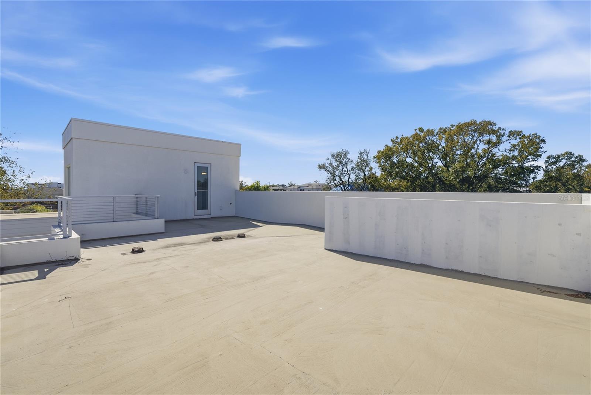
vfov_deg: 77.4
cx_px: 296
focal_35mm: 15
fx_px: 246
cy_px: 198
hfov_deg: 100.4
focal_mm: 15
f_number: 9
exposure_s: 1/3200
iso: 250
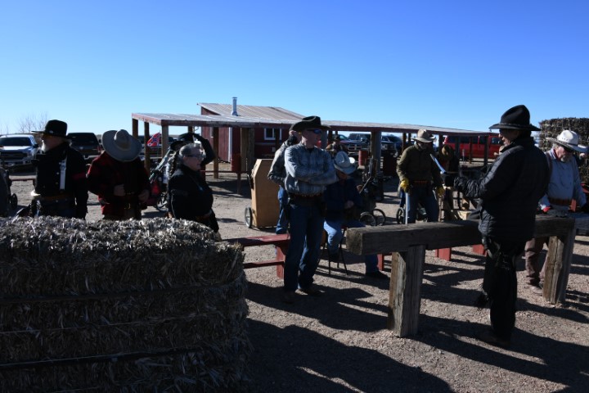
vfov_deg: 46.4
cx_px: 294
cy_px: 196
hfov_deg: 65.5
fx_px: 458
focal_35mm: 28
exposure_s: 1/500
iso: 400
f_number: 11
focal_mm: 28
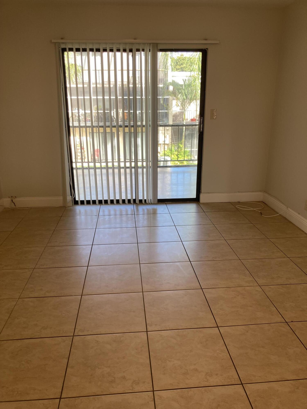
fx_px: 331
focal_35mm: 28
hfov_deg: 49.7
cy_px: 204
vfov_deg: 63.4
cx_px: 154
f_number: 1.8
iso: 50
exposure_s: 1/120
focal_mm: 3.99
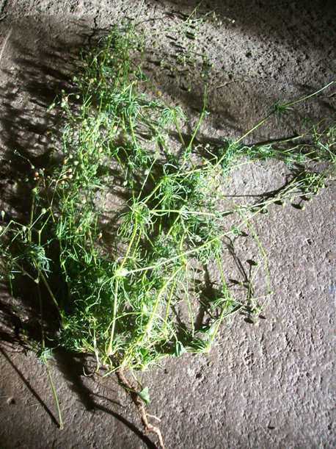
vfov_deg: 51.4
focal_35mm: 36
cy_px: 224
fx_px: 466
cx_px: 168
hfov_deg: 39.6
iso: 160
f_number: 2.7
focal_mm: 6
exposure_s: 1/32.1
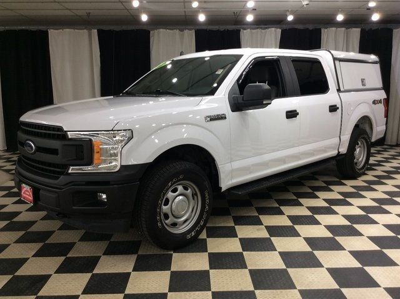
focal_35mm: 32
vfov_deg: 44.1
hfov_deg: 56.9
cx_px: 200
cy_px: 150
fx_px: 369
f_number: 2.4
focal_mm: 3.3
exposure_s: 1/30
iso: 40
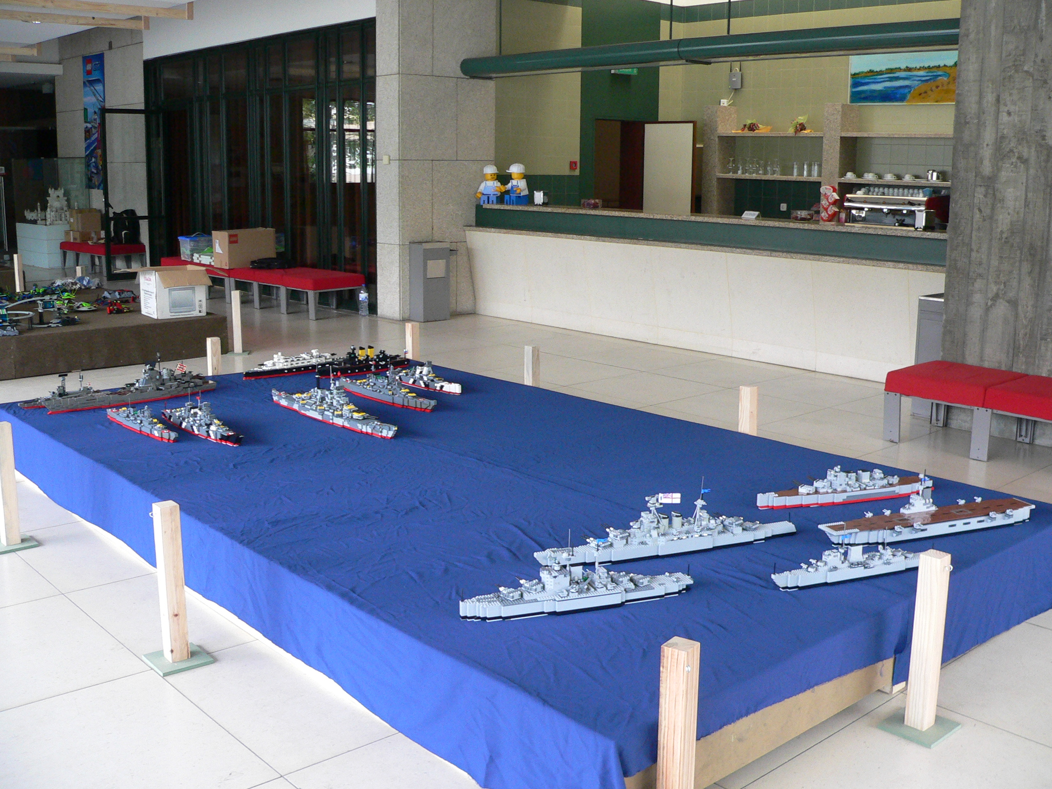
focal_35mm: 36
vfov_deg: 39.7
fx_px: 1094
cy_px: 394
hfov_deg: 51.4
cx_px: 526
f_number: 2.8
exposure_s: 1/40
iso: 200
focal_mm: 6
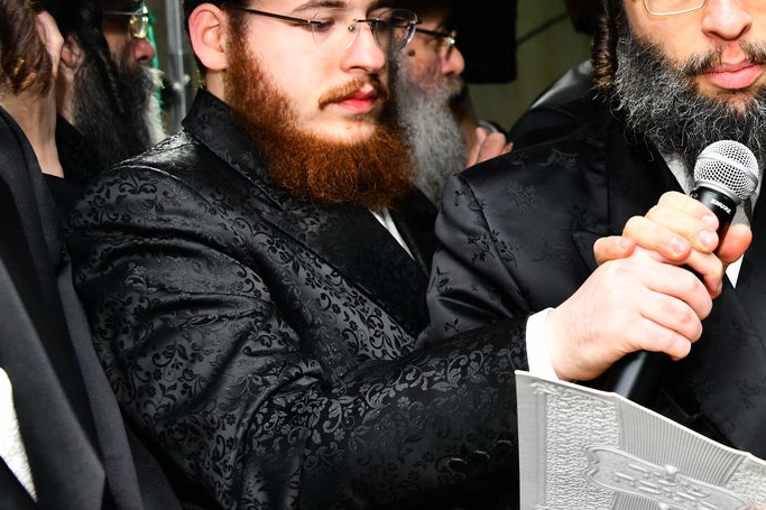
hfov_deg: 23.6
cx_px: 781
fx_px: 1744
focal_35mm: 82
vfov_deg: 16.6
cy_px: 145
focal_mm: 40
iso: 500
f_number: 5.6
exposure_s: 1/125
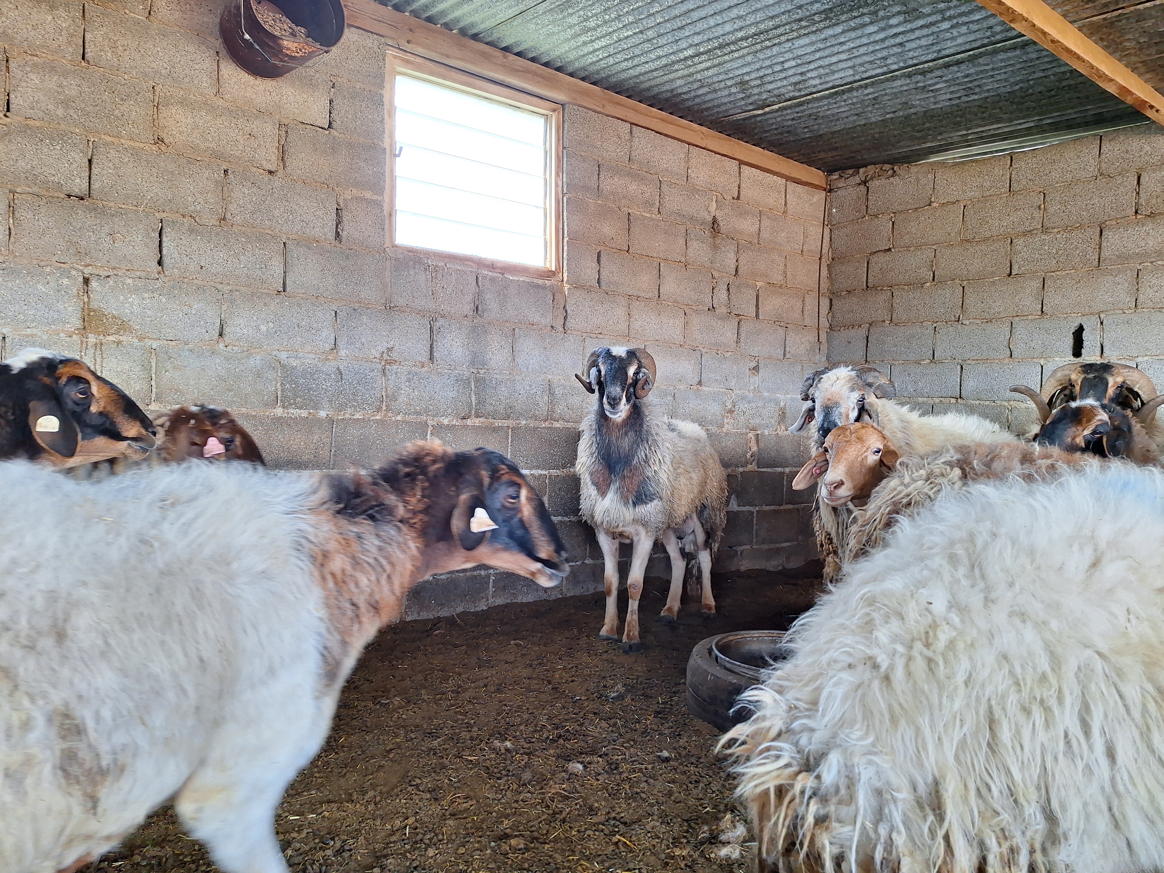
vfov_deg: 58.9
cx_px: 582
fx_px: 773
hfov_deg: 73.9
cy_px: 436
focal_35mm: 23
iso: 50
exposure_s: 1/100
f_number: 1.8
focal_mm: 5.54
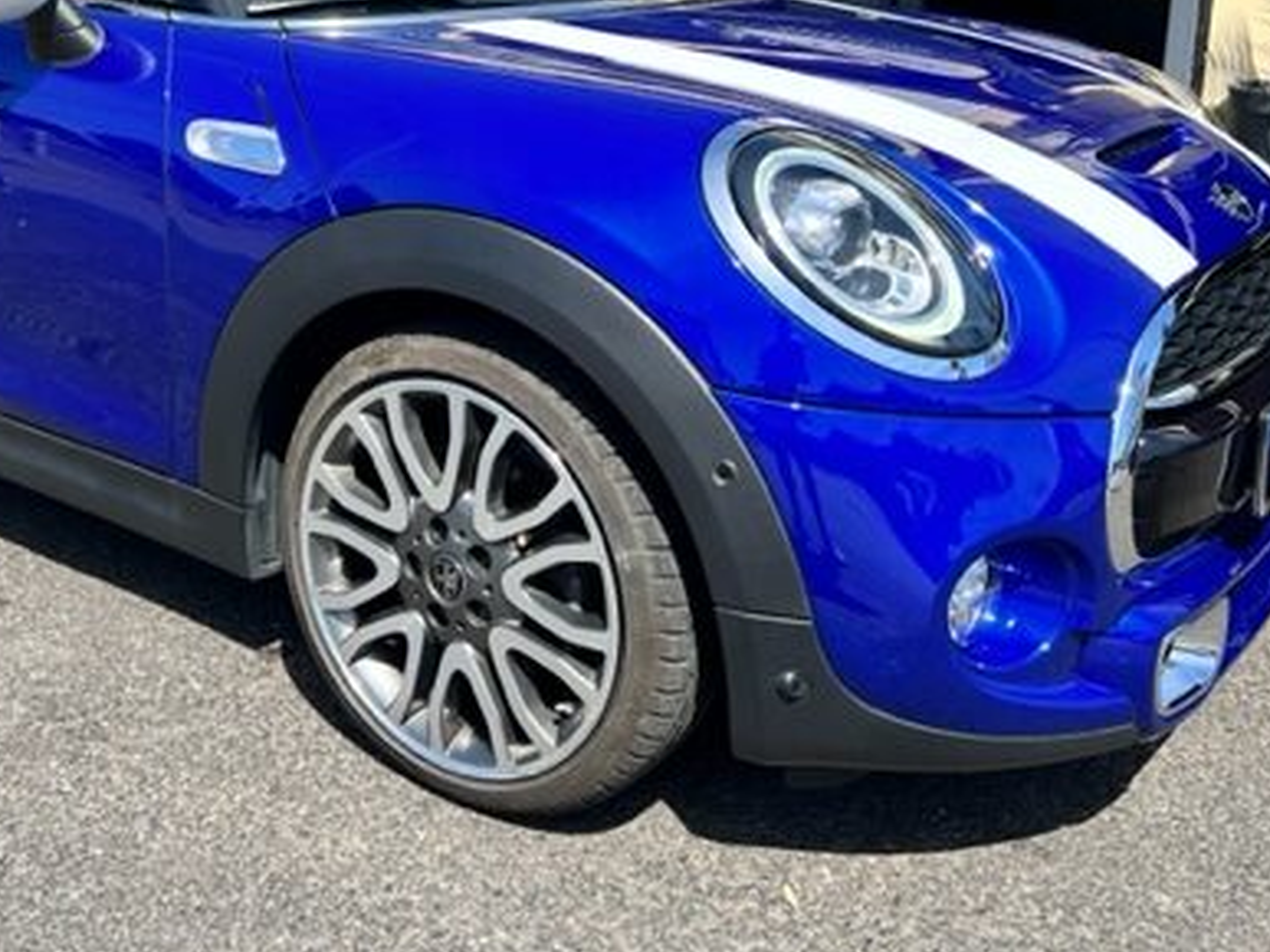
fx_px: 1577
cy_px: 200
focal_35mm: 43
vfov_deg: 32.7
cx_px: 423
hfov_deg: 43.3
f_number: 1.5
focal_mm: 5.7
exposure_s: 1/2008
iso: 50
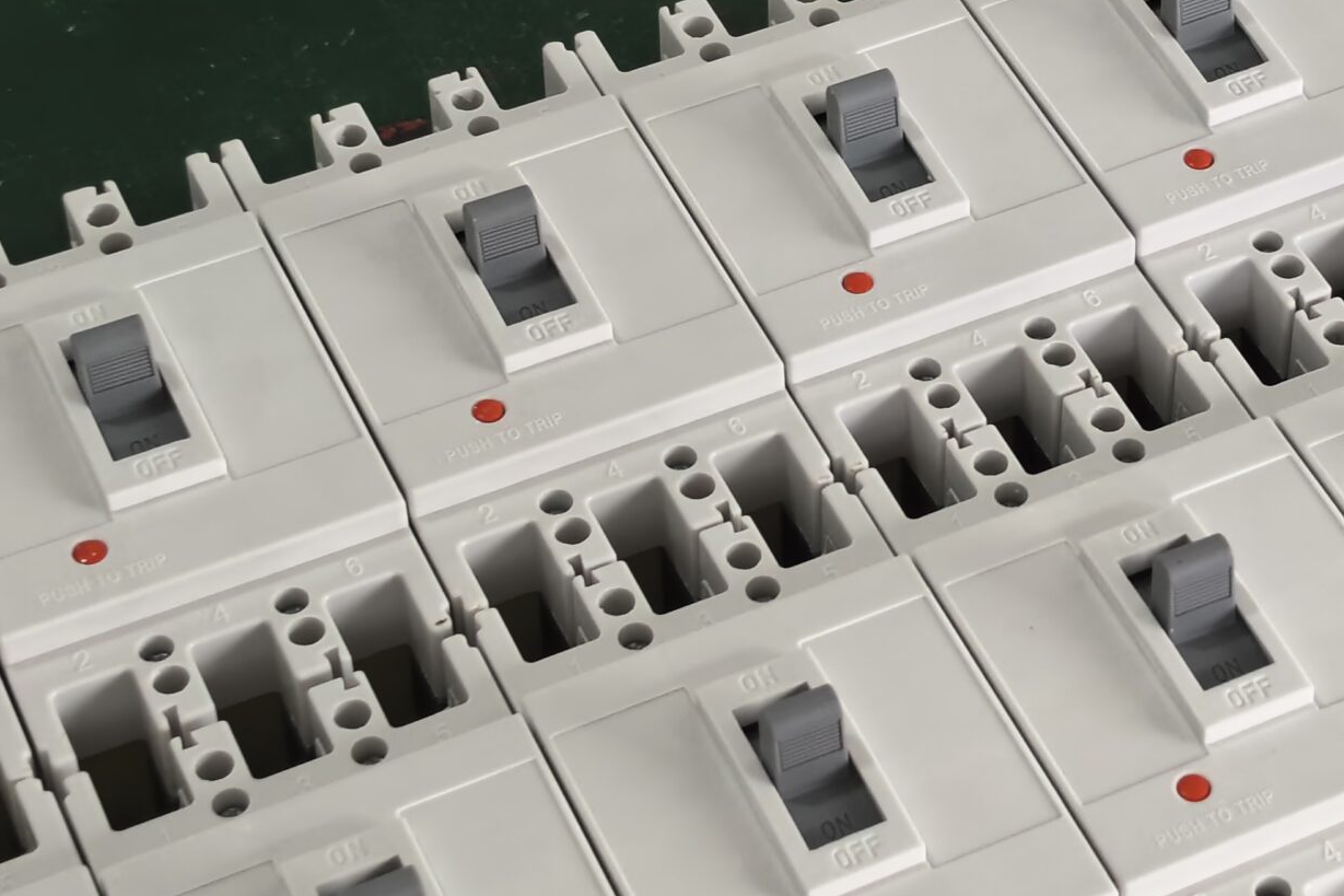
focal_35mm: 104
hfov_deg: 19.5
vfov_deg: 13.1
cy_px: 312
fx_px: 3882
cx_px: 1039
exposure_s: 1/100
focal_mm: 6.98
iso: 100
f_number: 2
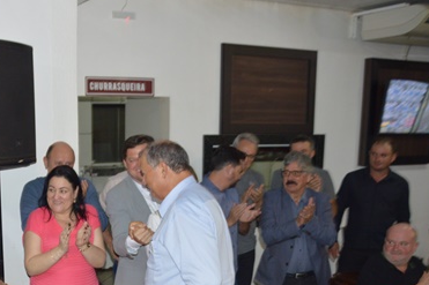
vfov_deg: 16.0
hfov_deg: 23.6
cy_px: 212
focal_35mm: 85
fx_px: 1010
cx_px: 89
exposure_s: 1/60
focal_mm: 35
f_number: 4.5
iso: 1000
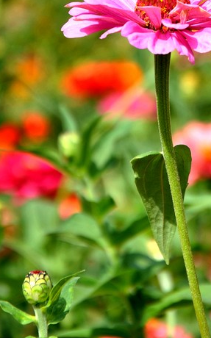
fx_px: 2902
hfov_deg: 4.2
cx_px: 170
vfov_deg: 6.7
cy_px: 17
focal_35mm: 315
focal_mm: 105
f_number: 5.6
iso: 100
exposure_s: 1/250
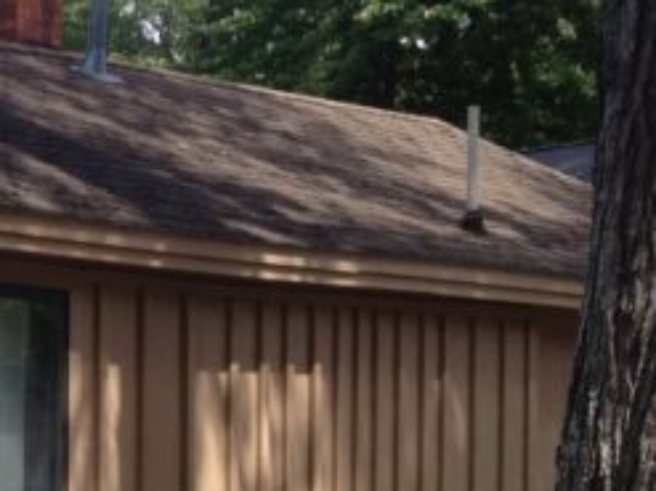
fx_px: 2747
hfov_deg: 12.7
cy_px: 464
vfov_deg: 10.2
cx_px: -425
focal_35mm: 145
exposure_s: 1/511
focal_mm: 4.28
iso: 64
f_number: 2.4
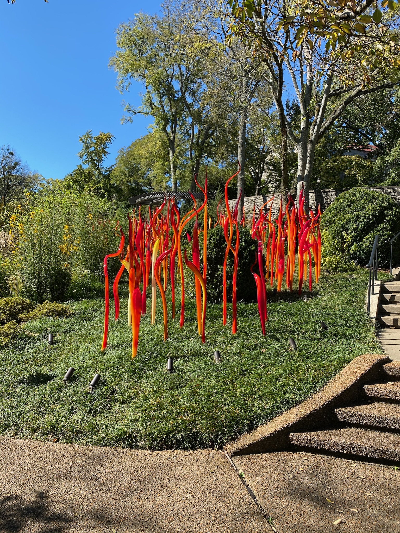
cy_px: 266
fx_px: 401
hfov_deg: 53.1
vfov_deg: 67.3
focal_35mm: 26
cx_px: 200
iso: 32
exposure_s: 1/998
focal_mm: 4.25
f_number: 1.8
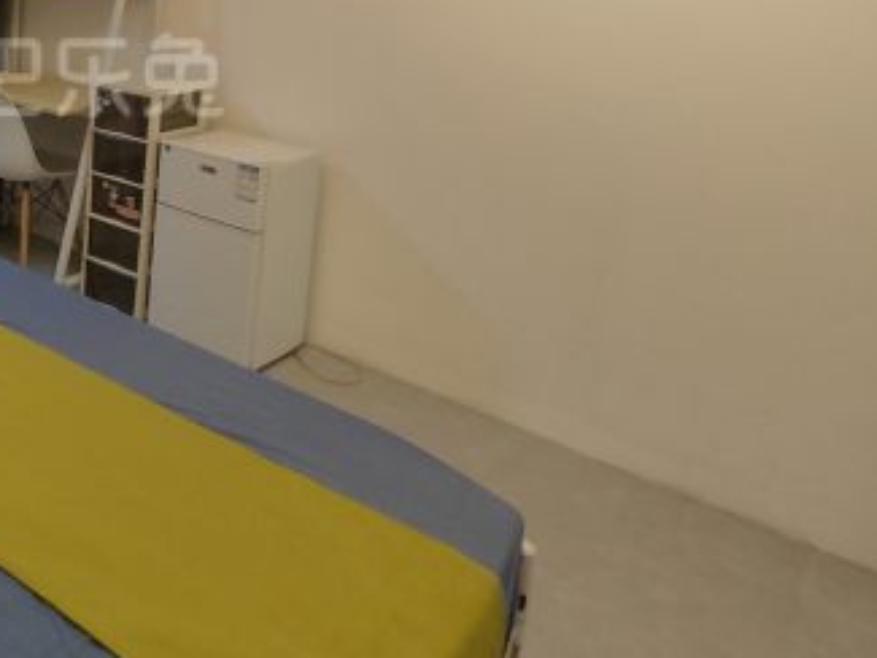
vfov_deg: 40.4
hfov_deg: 47.5
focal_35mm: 32
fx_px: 811
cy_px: 49
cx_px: 8
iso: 100
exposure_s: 1/33.3
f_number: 2.2
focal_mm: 1.95
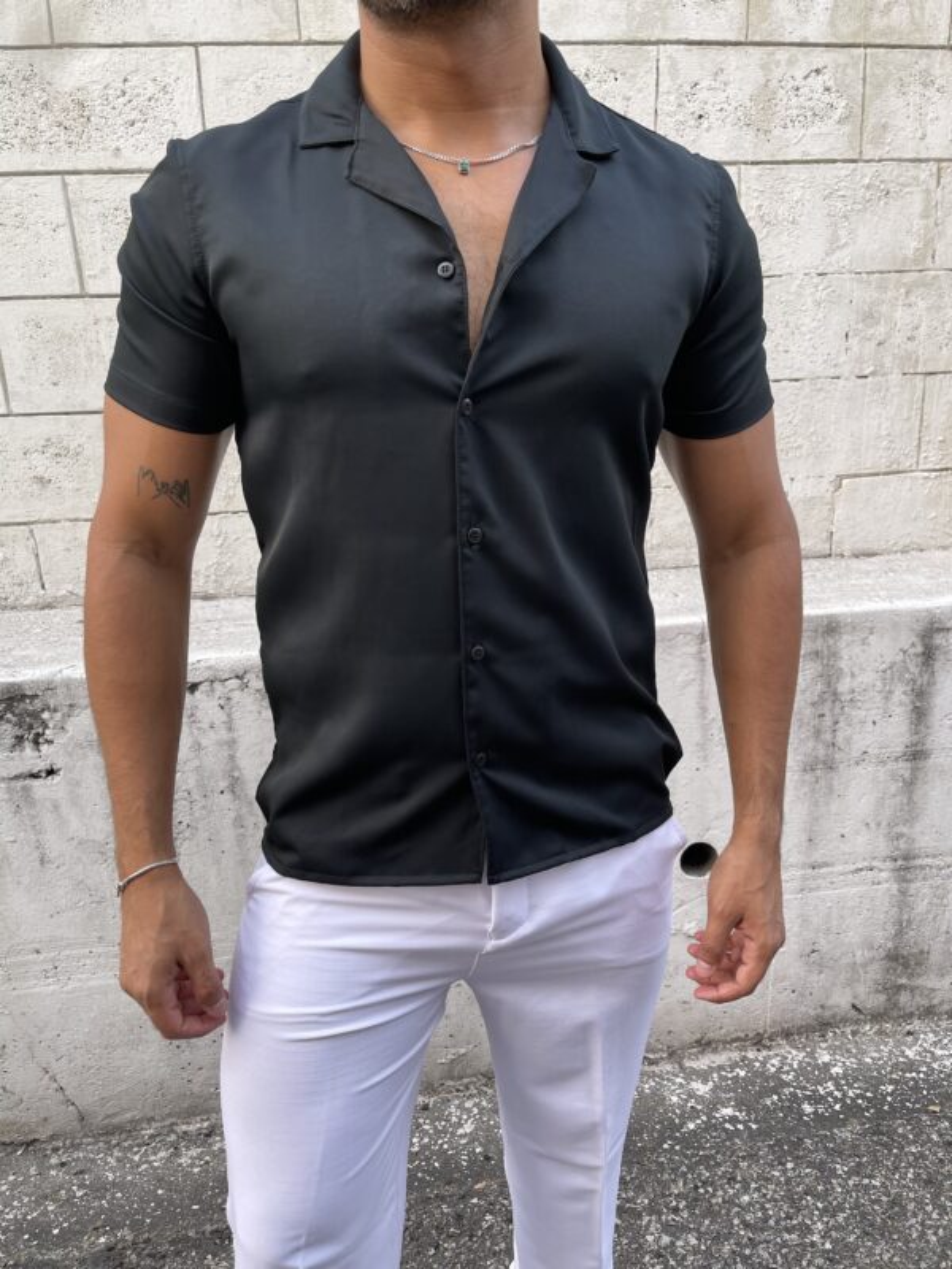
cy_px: 634
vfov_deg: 69.4
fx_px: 917
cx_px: 476
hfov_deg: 54.9
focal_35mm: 25
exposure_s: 1/121
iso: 80
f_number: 1.6
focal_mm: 5.1
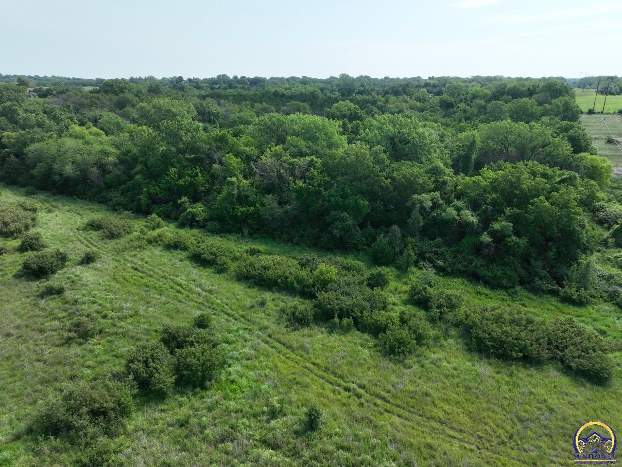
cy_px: 234
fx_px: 431
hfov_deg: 71.6
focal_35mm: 24
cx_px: 311
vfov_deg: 56.8
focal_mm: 12.29
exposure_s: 1/3200
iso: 300
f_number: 2.8
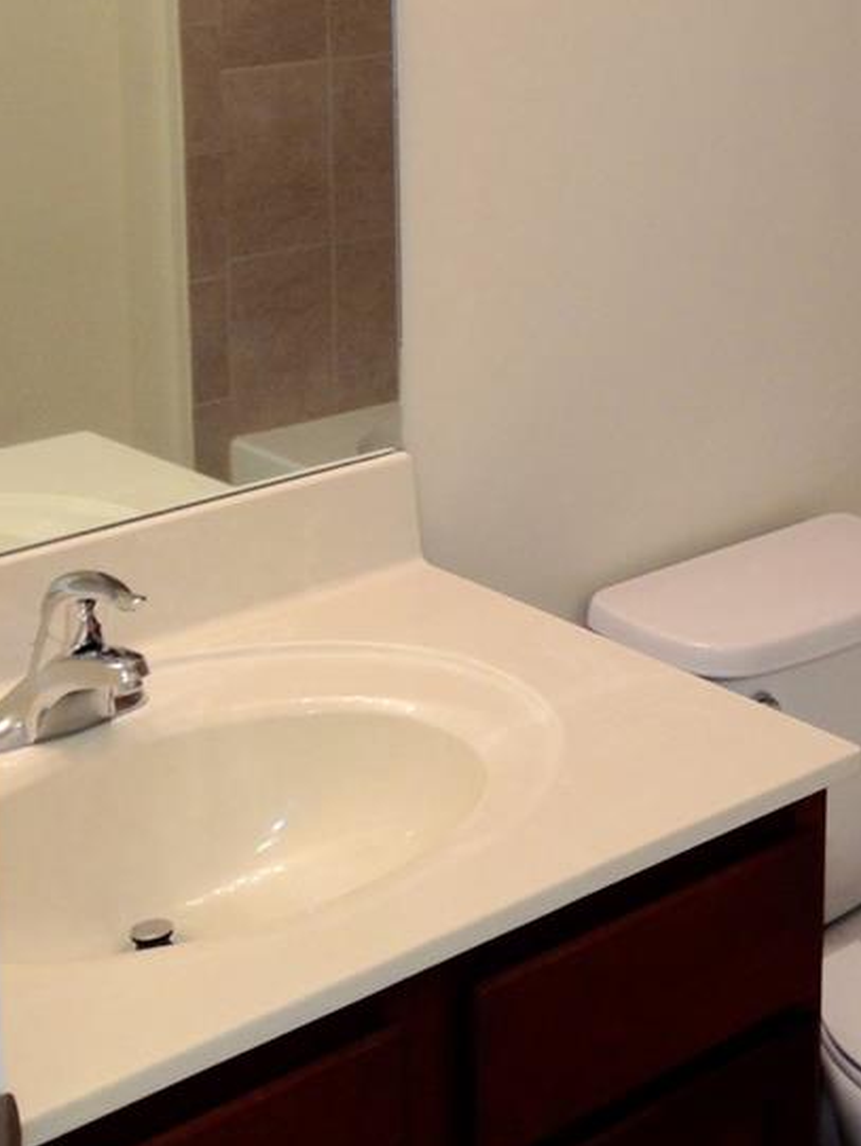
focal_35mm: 73
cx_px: 732
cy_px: 237
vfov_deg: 26.2
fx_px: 2419
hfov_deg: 19.9
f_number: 2.4
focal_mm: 4.12
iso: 50
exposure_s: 1/21
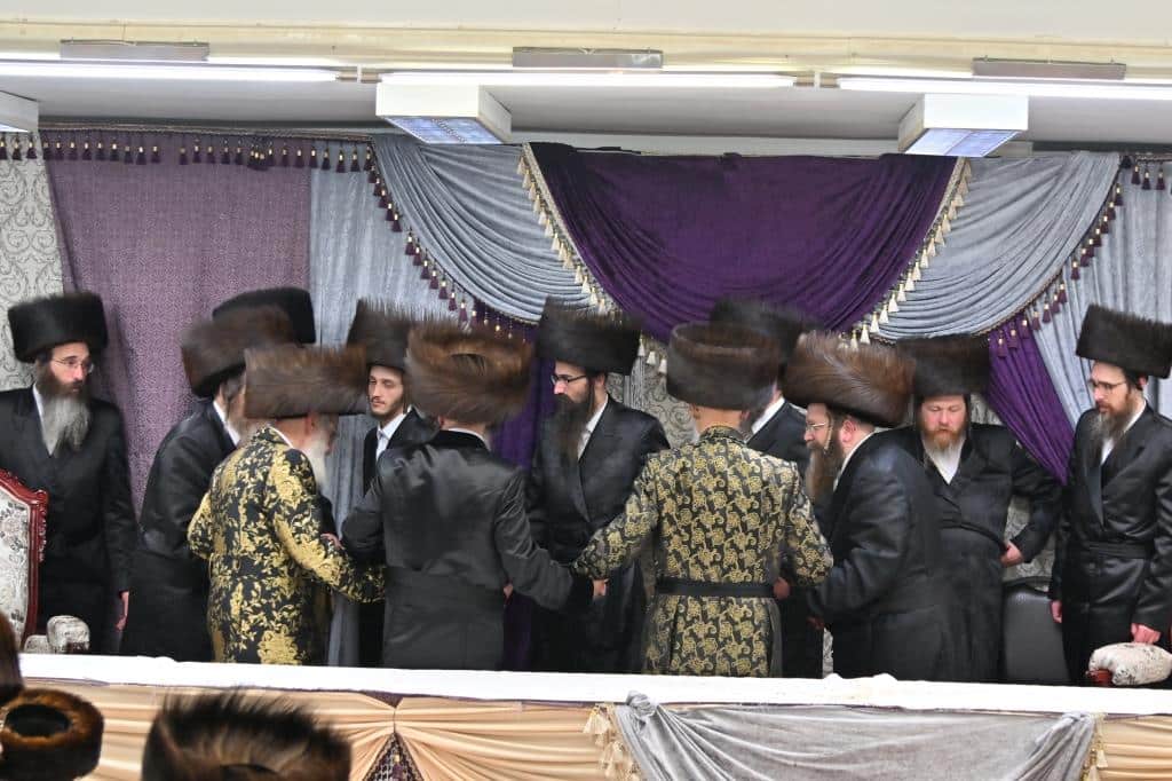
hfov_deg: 23.4
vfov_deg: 15.7
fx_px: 2831
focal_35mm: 87
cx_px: 586
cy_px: 390
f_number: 4
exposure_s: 1/160
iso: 500
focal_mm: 58
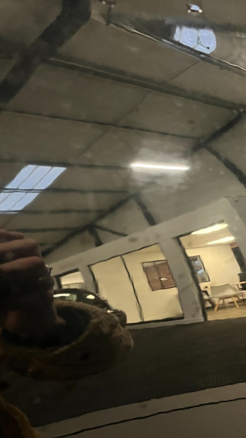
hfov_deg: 30.3
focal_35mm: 38
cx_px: 204
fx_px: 441
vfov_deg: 52.8
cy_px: 219
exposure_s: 1/25
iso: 800
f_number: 1.6
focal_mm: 5.1
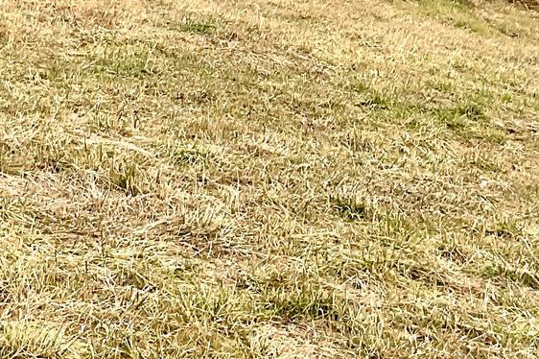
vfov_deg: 12.1
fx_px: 1646
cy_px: -109
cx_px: 207
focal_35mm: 110
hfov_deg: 18.6
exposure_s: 1/120
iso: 25
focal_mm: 3
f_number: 1.8
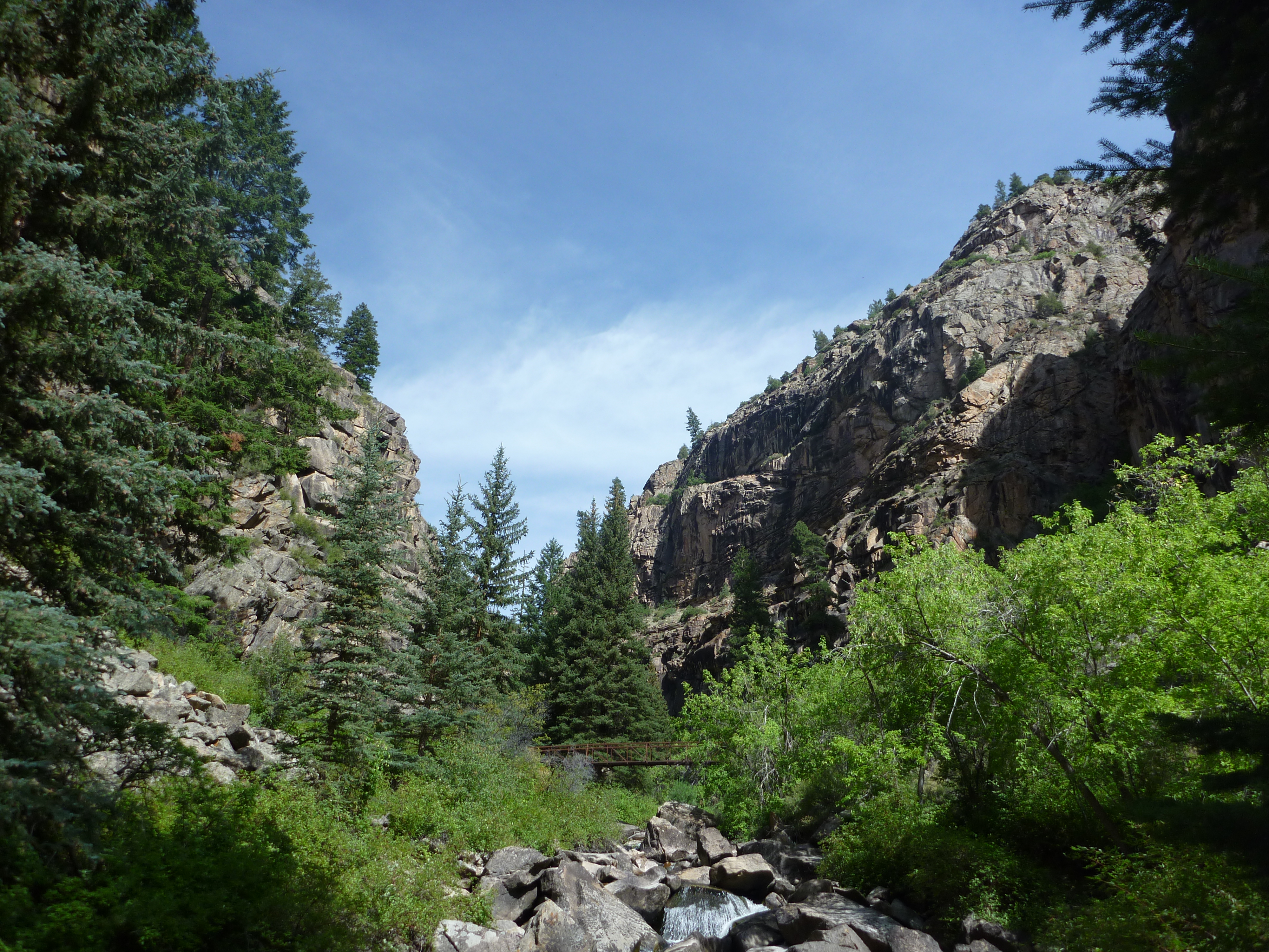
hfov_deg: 63.4
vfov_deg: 49.7
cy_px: 476
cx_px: 634
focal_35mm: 28
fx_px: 1026
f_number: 3.3
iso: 80
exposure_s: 1/500
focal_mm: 4.9
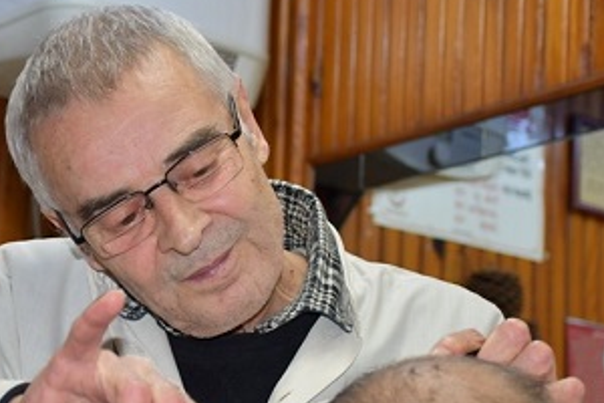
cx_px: 185
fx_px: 1913
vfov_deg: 12.0
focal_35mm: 114
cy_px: 308
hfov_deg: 17.9
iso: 640
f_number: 4.2
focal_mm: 38
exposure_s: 1/60
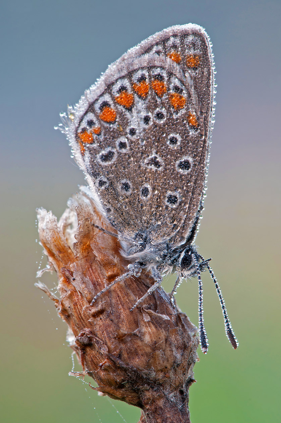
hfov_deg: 9.7
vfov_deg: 14.5
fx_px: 1661
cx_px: 148
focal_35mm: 142
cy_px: 232
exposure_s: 1/1.67
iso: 200
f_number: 22
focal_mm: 85
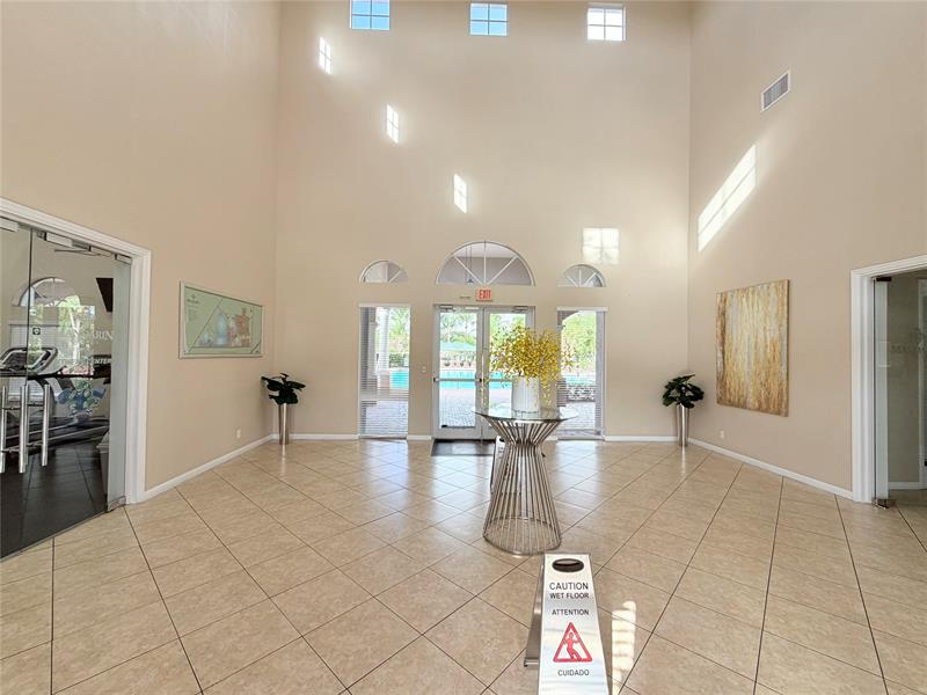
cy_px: 348
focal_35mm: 14
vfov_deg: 85.7
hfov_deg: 102.1
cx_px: 464
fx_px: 375
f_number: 2.2
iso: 80
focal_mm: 2.22
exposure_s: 1/121
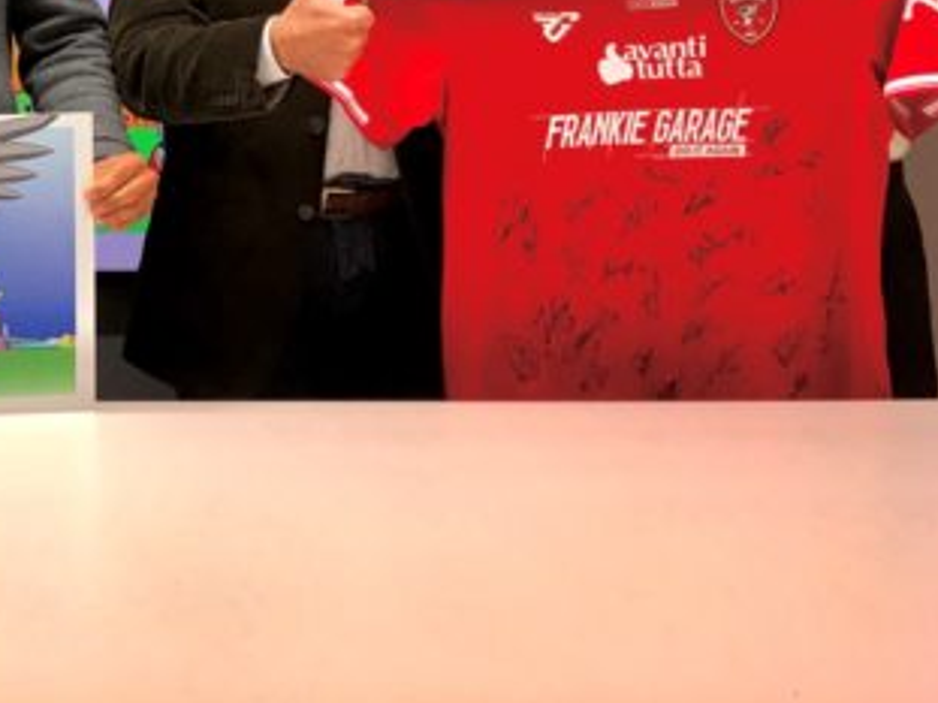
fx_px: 1761
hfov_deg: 27.6
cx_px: -54
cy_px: -75
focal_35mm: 65
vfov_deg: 21.4
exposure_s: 1/33
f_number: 2.2
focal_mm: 4.15
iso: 40
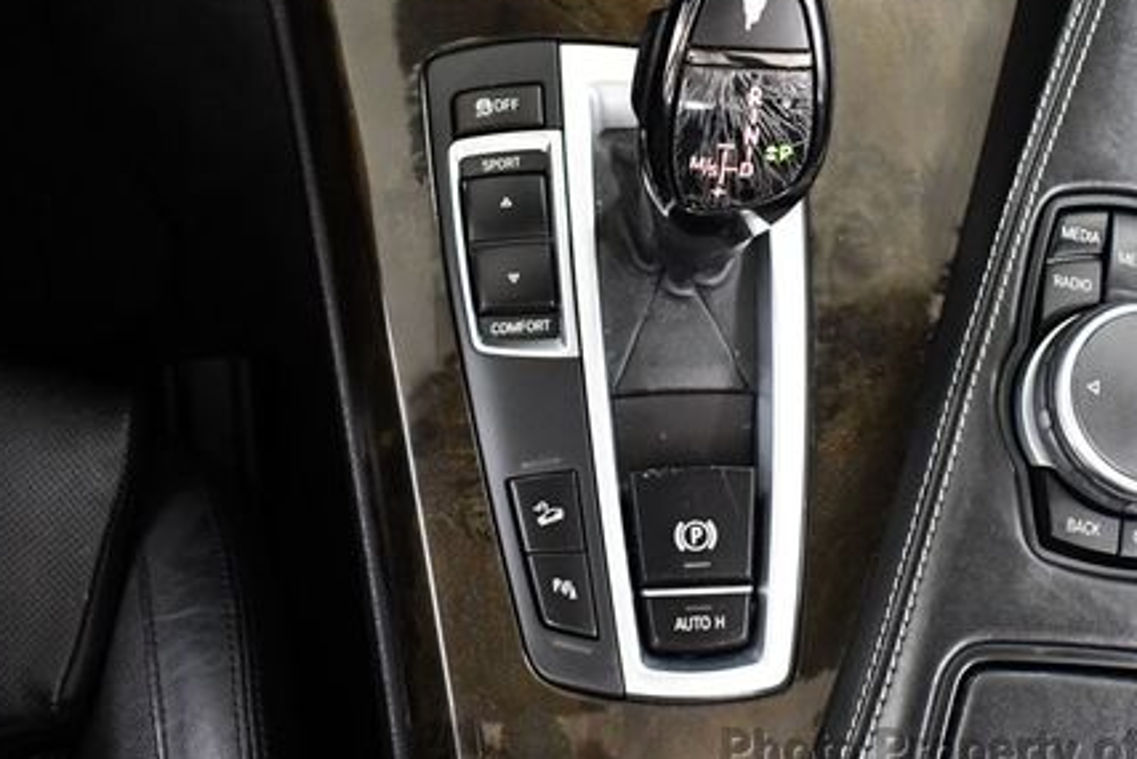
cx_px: 690
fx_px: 1706
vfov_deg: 24.9
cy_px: 232
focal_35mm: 54
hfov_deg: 36.7
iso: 3200
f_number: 3.5
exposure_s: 1/80
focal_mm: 18
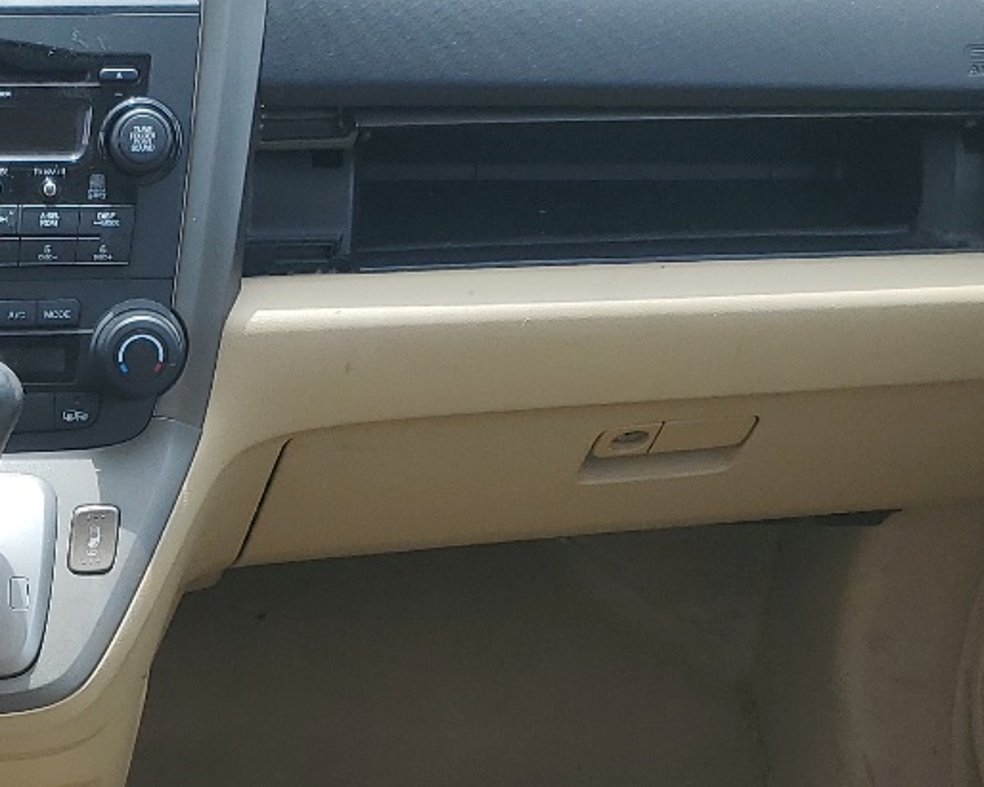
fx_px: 2300
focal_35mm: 79
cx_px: -100
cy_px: 749
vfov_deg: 19.0
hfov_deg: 22.7
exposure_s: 1/1000
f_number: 1.5
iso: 50
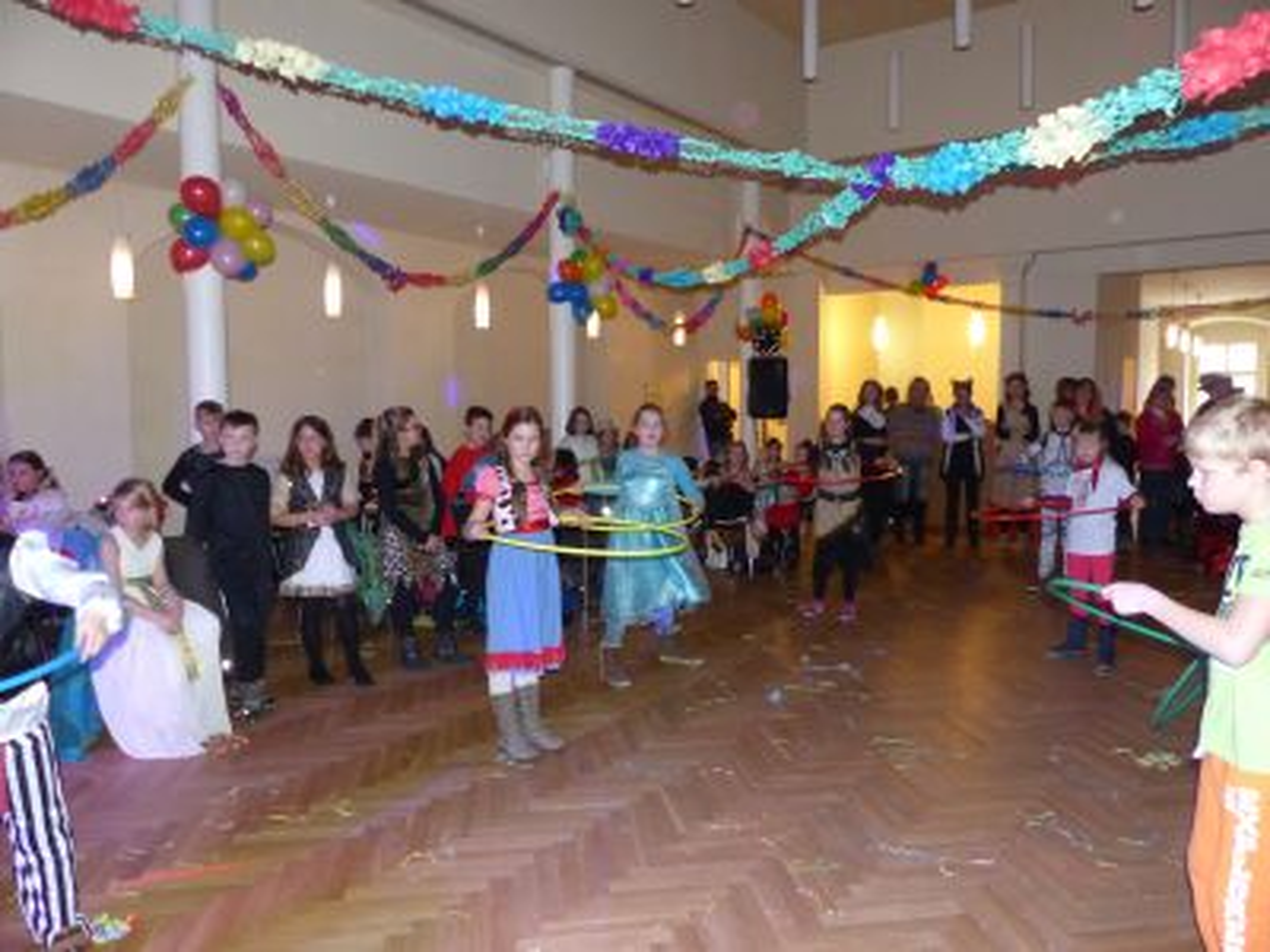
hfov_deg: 69.4
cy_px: 476
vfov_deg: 54.9
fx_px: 917
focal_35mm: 25
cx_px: 635
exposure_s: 1/15
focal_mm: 4.5
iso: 400
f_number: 2.8
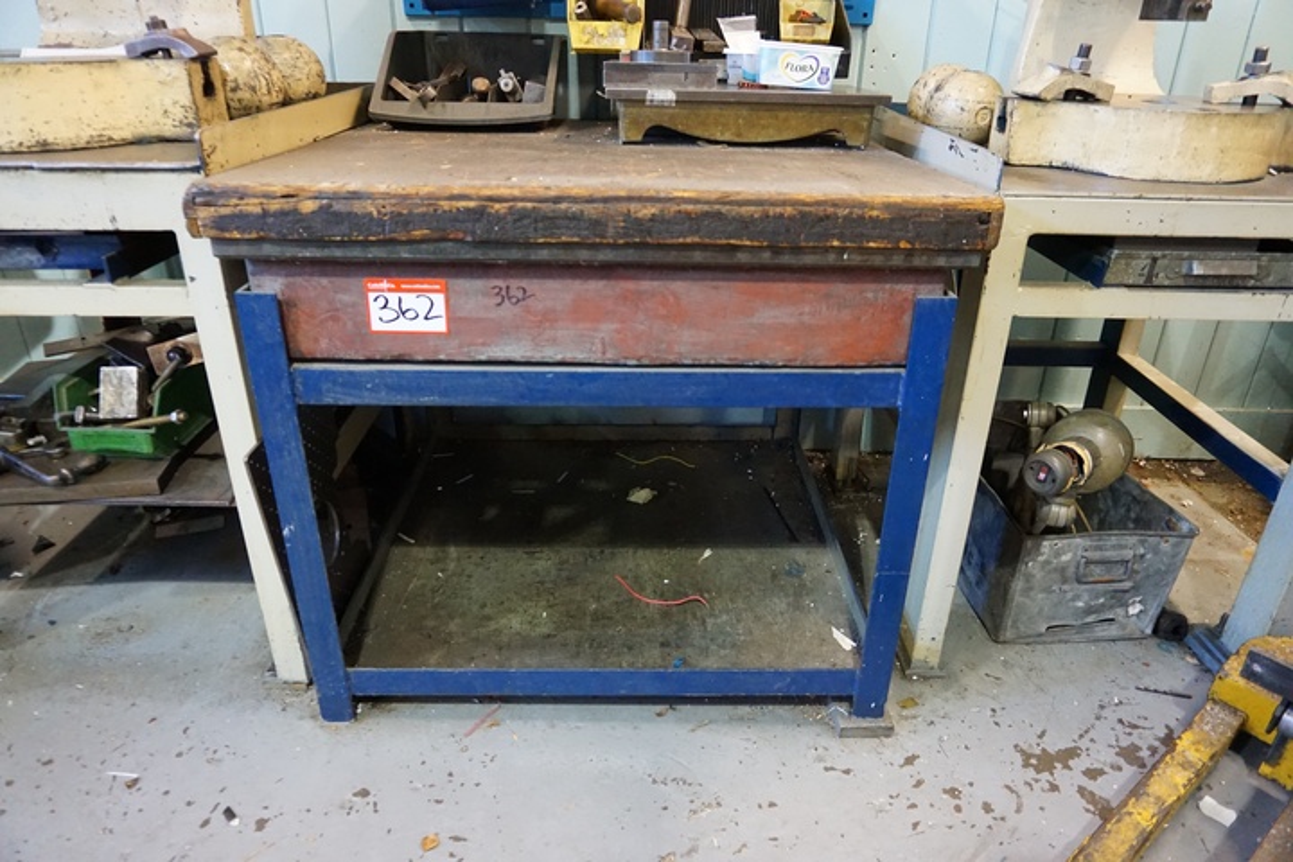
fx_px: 862
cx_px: 646
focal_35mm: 24
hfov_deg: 73.7
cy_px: 431
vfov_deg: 53.1
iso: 3200
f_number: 3.5
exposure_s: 1/100
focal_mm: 16
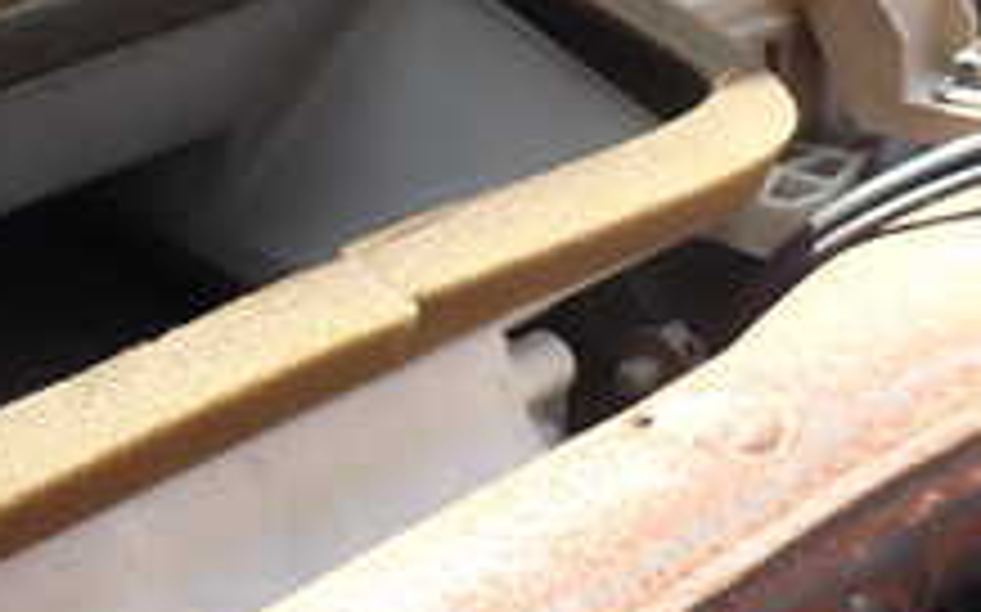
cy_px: 252
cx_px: -261
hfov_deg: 24.9
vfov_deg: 17.8
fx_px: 1951
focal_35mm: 73
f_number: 2.8
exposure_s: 1/200
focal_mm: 4.5
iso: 100
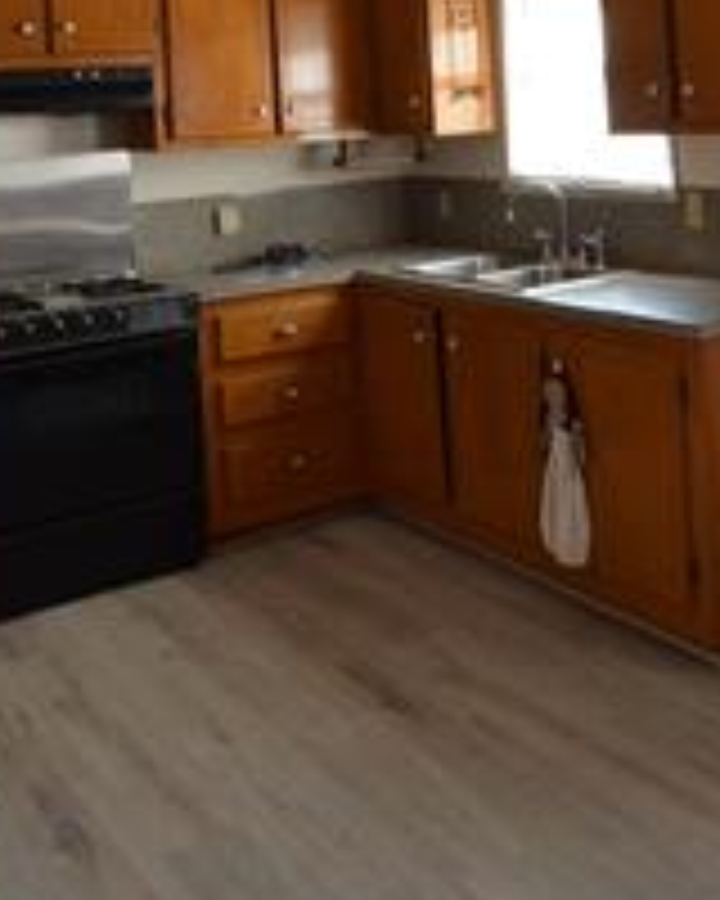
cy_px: 34
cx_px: 513
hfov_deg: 33.0
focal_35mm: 45
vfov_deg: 37.5
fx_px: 1199
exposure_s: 1/125
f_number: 5.6
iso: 400
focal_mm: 10
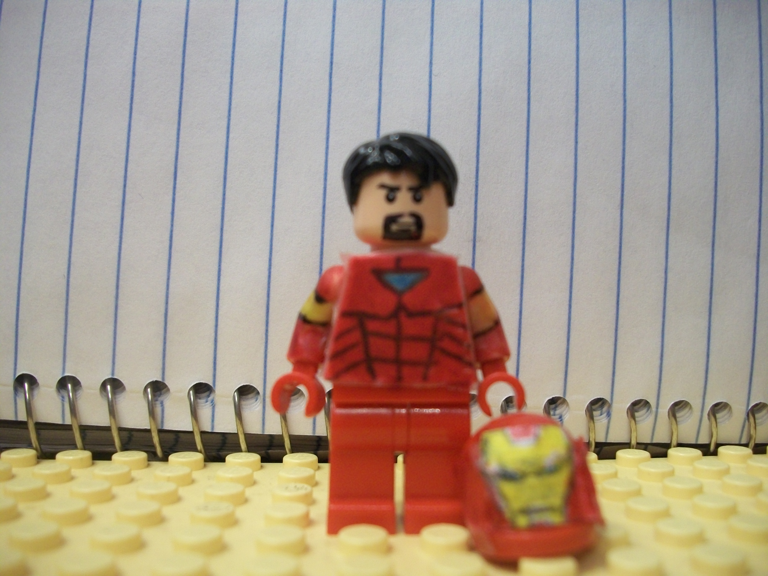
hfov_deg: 56.8
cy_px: 288
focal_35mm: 32
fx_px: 710
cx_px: 384
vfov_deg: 44.2
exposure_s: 1/20
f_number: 2.9
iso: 160
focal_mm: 5.7
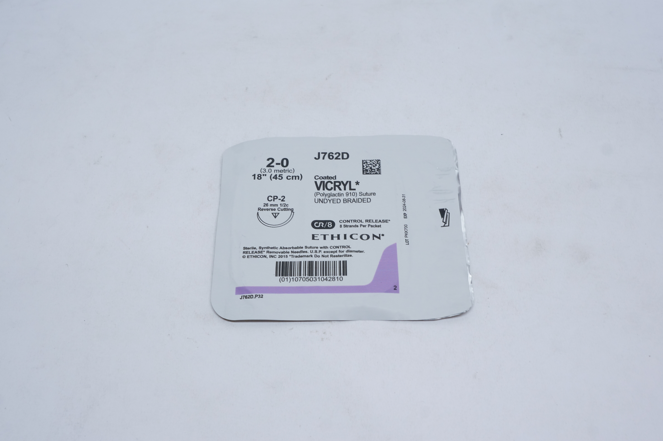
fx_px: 791
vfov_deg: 31.1
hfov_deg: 45.5
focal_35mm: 43
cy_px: 222
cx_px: 335
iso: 400
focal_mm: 28
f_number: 9
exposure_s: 1/25
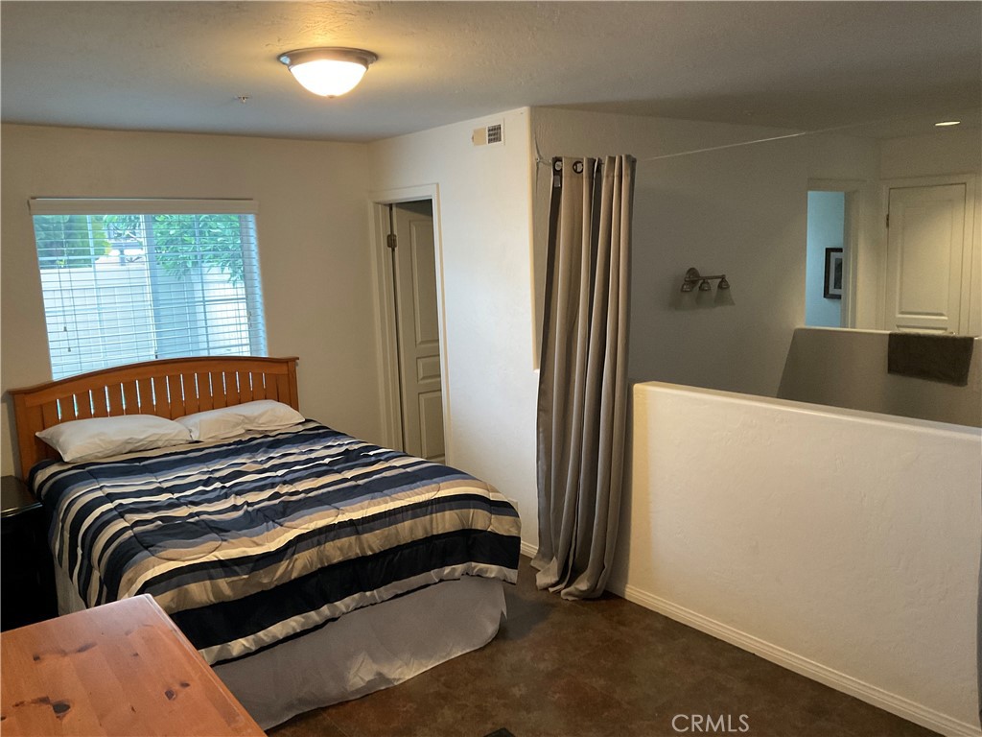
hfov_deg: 61.7
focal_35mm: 29
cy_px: 368
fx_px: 823
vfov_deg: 48.2
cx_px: 491
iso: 250
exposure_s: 1/60
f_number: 1.8
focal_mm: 3
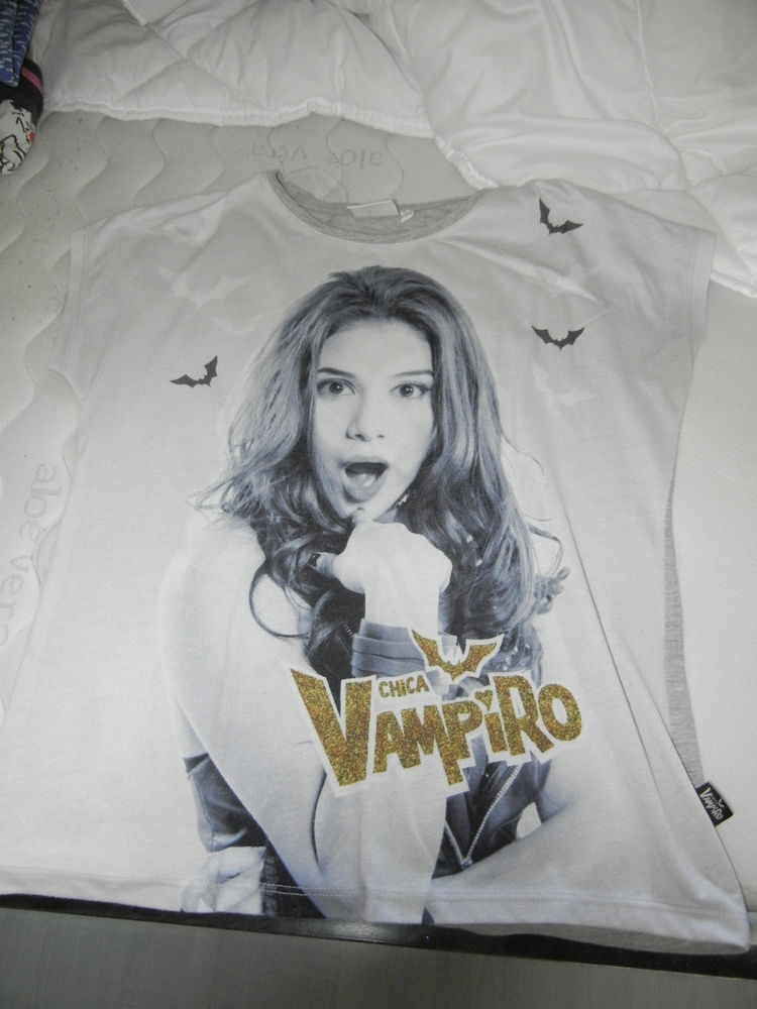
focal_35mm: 30
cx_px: 378
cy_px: 504
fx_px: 875
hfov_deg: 46.8
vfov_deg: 60.0
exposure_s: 1/30
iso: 800
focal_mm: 5.4
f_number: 3.5
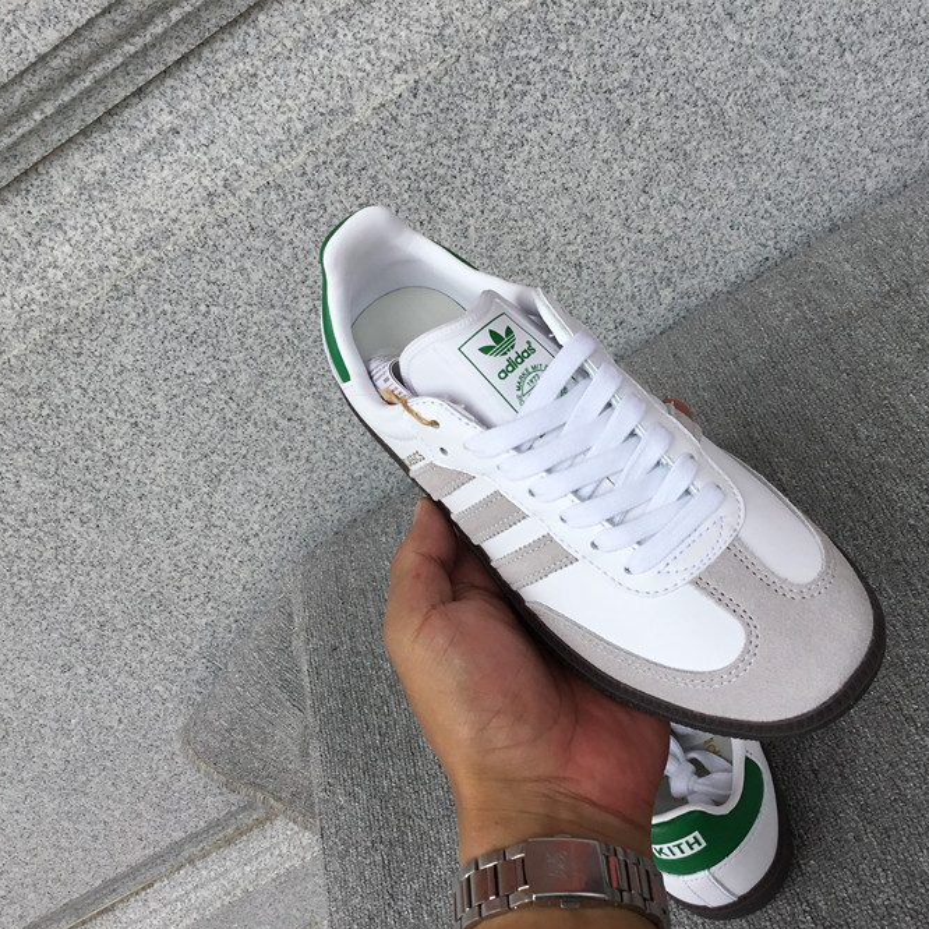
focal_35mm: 37
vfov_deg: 44.9
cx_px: 527
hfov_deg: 44.8
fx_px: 1123
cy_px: 468
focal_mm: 3.3
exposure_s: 1/372
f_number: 2.4
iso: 25
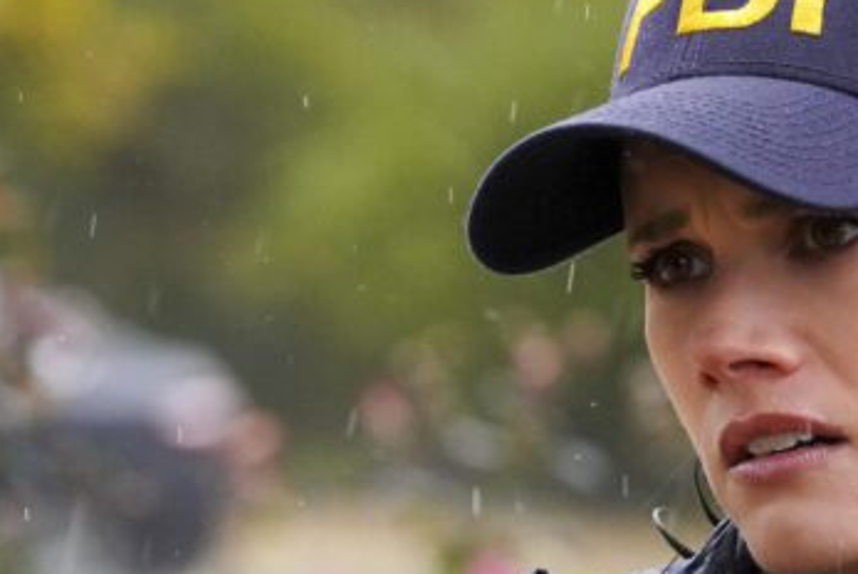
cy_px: 377
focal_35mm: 590
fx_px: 14073
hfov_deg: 3.5
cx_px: 1244
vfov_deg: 2.3
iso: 6400
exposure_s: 1/500
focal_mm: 200
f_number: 8
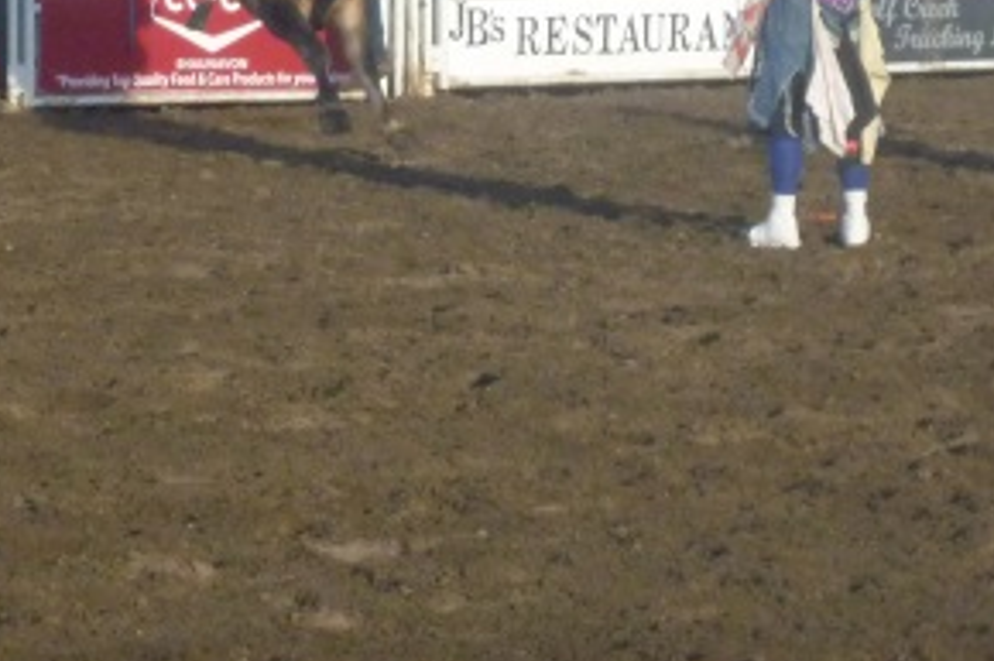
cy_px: 226
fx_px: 9768
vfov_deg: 3.9
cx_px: 668
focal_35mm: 354
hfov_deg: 5.8
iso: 400
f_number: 5.9
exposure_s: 1/500
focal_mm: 22.8
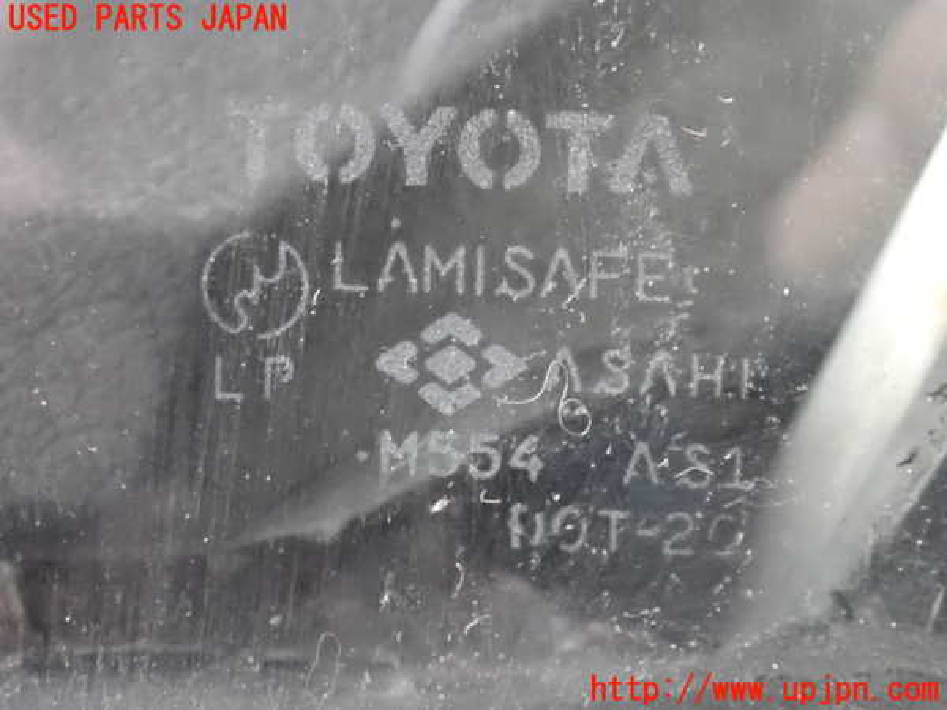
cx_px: 474
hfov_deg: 19.6
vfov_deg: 14.8
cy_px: 355
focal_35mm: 100
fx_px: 2736
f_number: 4.9
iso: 5000
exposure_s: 1/320
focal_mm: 18
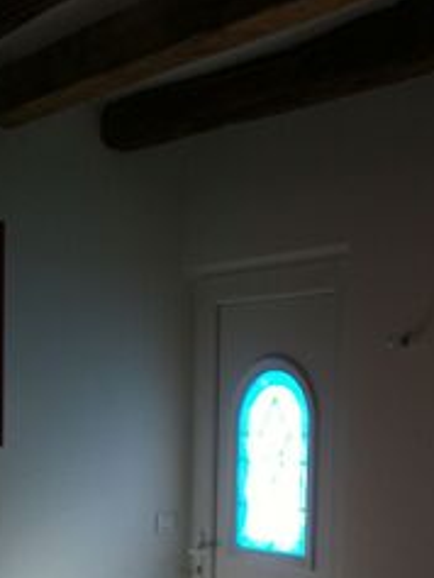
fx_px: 1052
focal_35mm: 63
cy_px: 501
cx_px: 334
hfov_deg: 23.0
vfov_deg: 29.6
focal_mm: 3.85
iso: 80
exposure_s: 1/120
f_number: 2.8
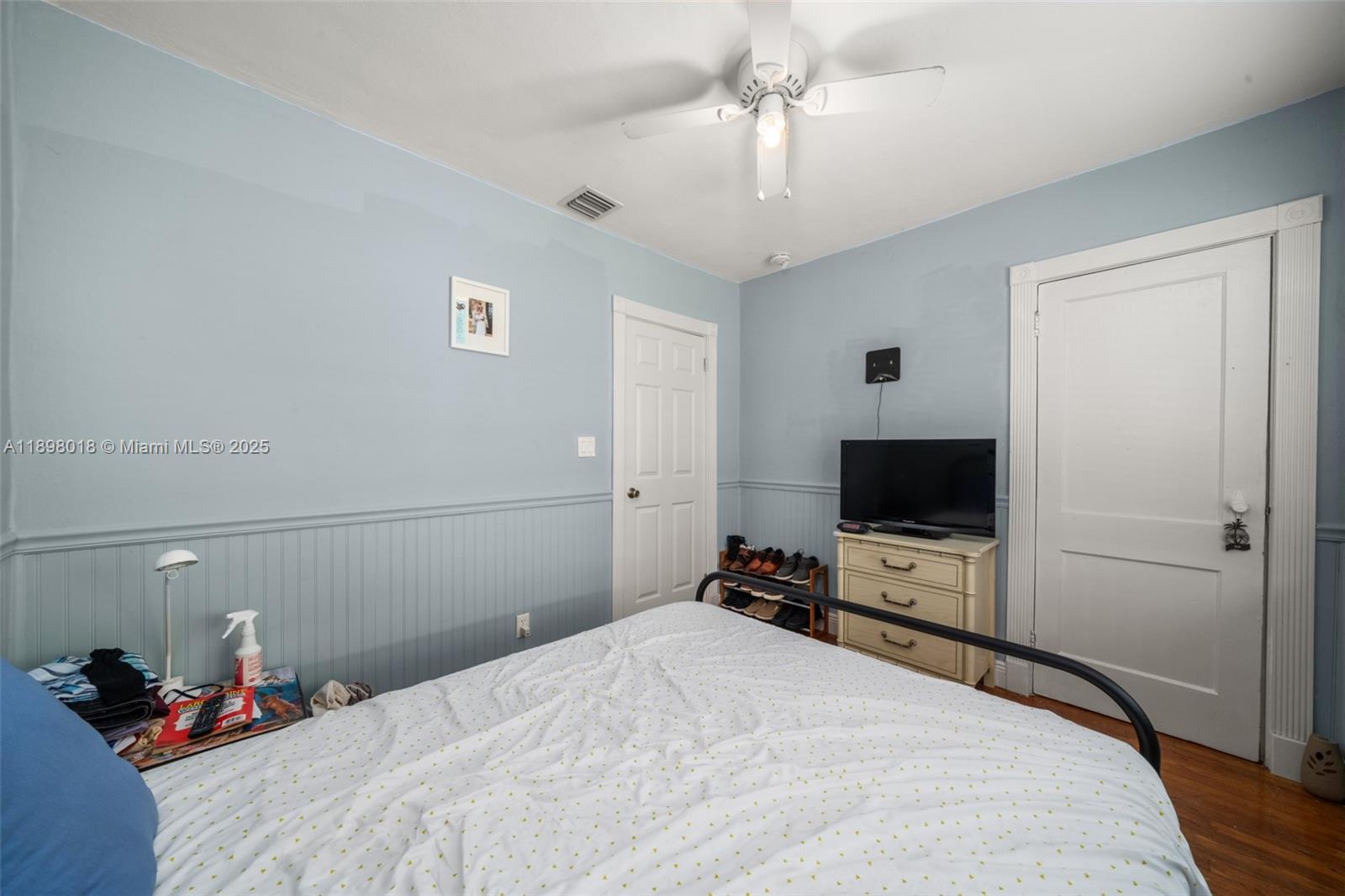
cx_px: 672
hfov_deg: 112.6
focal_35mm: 12
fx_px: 448
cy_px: 448
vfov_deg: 90.0
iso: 400
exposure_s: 1/2.5
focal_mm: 12
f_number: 11
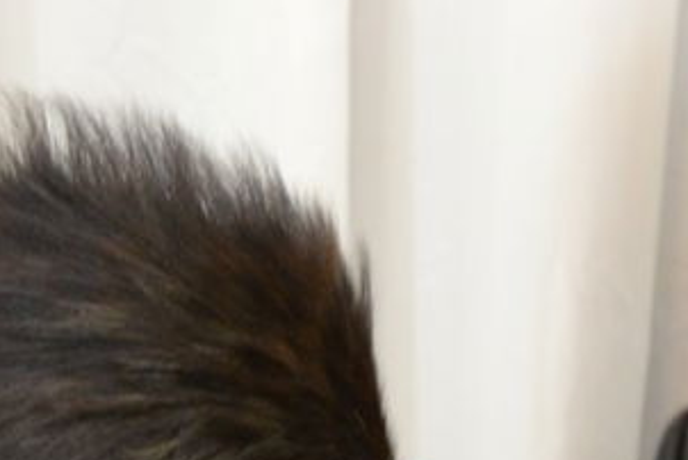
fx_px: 17733
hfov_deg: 2.2
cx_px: -157
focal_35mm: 927
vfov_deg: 1.5
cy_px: 790
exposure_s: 1/60
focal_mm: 200
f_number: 5.6
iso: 2000
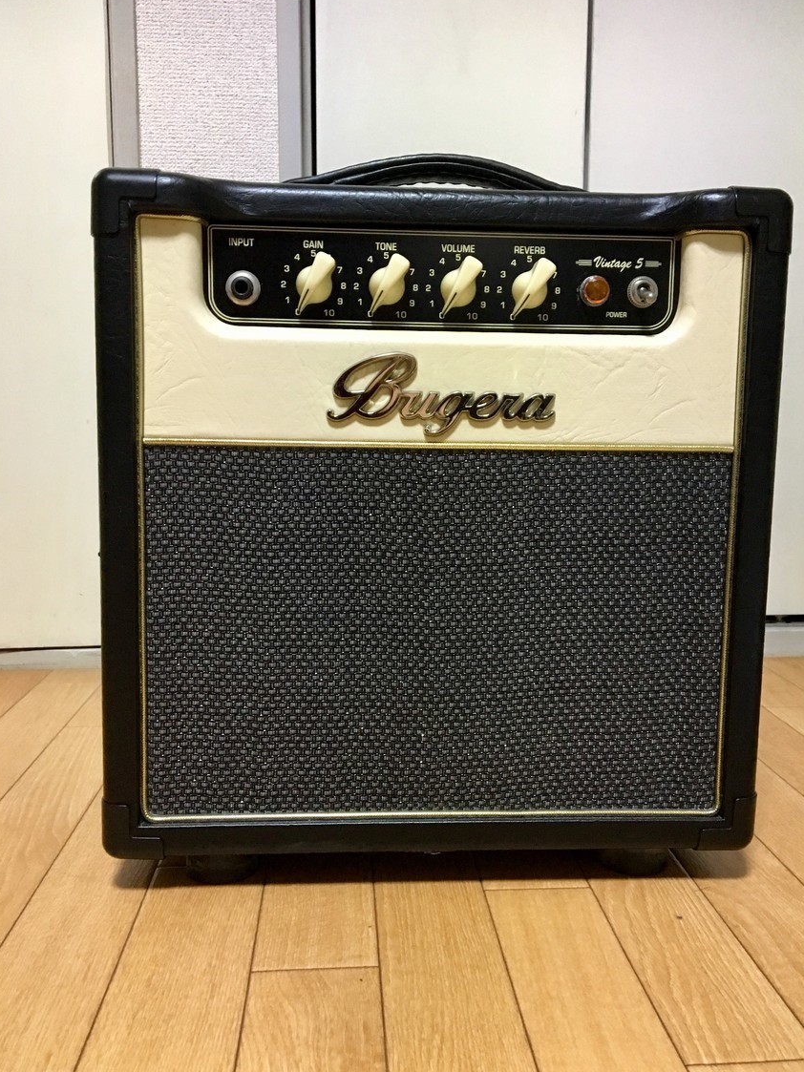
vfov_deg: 58.4
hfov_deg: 45.4
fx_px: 960
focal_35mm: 31
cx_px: 425
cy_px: 530
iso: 200
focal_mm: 4.15
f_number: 2.2
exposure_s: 1/20
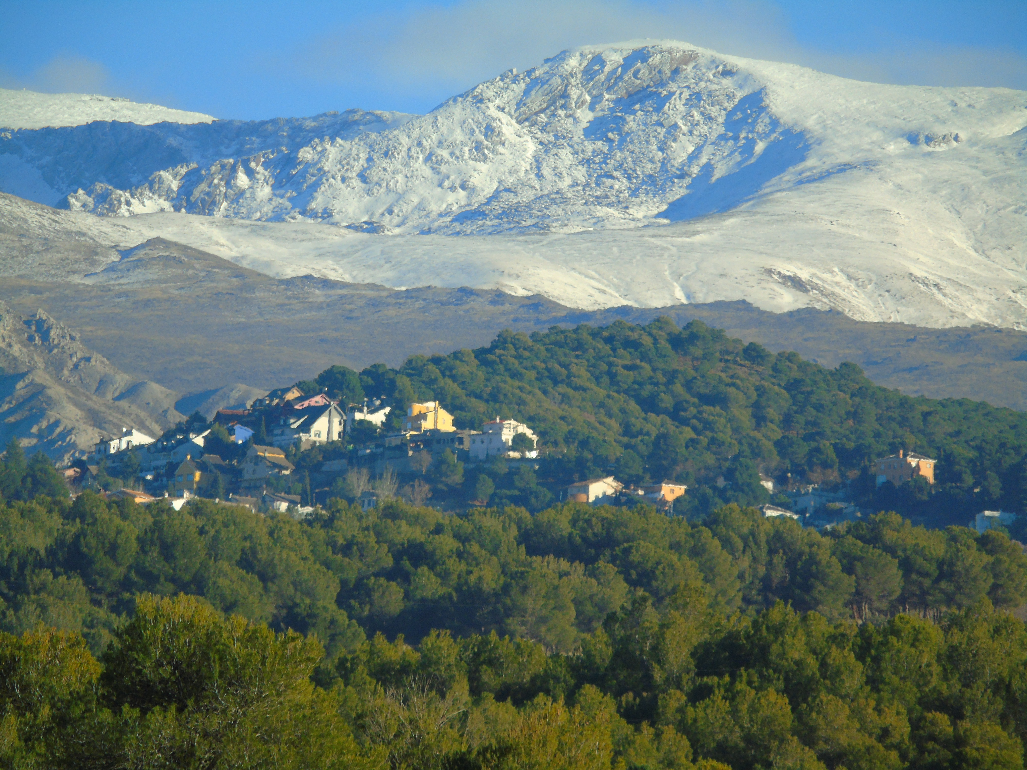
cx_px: 514
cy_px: 385
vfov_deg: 2.7
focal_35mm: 549
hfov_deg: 3.6
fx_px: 16288
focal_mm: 98
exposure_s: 1/320
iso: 80
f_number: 5.7
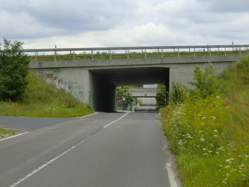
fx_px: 547
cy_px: 94
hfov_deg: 25.7
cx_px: 124
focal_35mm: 76
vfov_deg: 19.4
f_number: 4.6
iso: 64
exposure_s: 1/320
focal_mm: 13.6
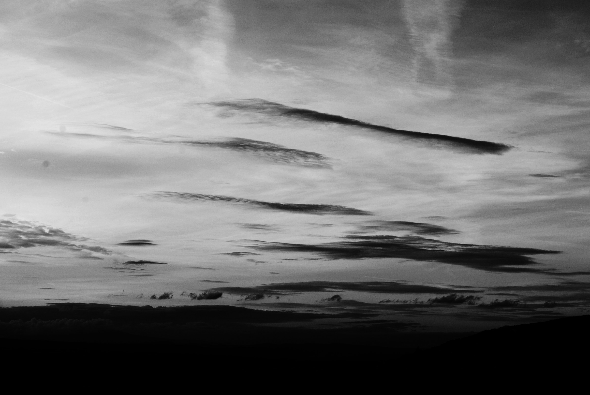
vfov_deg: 16.6
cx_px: 295
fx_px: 1354
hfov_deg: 24.6
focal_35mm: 82
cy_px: 198
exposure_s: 1/100
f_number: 9
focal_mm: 55
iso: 100
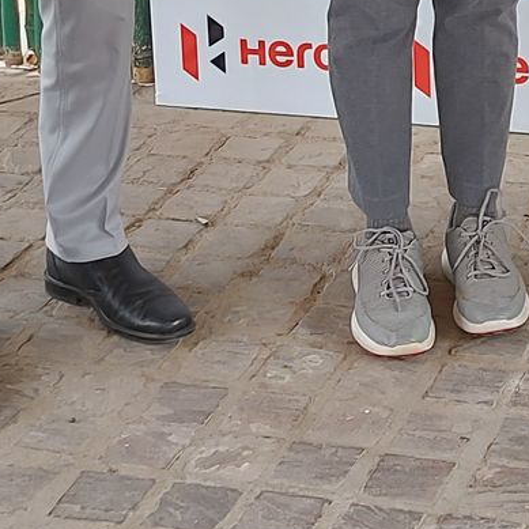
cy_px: -219
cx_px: 642
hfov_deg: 15.4
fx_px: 1885
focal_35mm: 109
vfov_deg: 15.0
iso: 50
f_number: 1.8
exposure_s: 1/100
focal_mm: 5.23
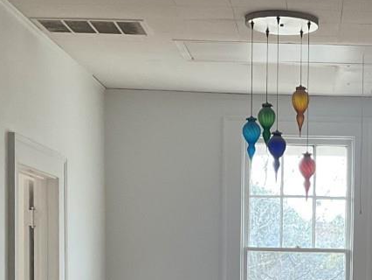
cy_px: 321
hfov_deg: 19.6
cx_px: 344
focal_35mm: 98
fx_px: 1054
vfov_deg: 14.7
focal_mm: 3
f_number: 1.8
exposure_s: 1/120
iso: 64
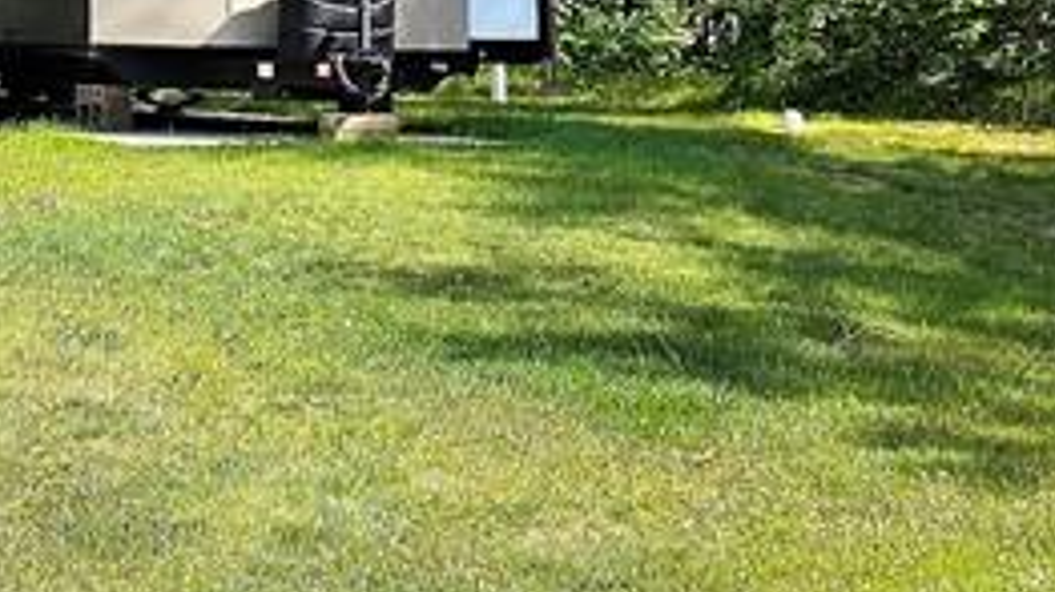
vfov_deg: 12.1
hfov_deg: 20.2
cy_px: -81
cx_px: -266
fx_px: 2740
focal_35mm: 98
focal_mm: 6.3
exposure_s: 1/434
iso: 10
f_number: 1.7
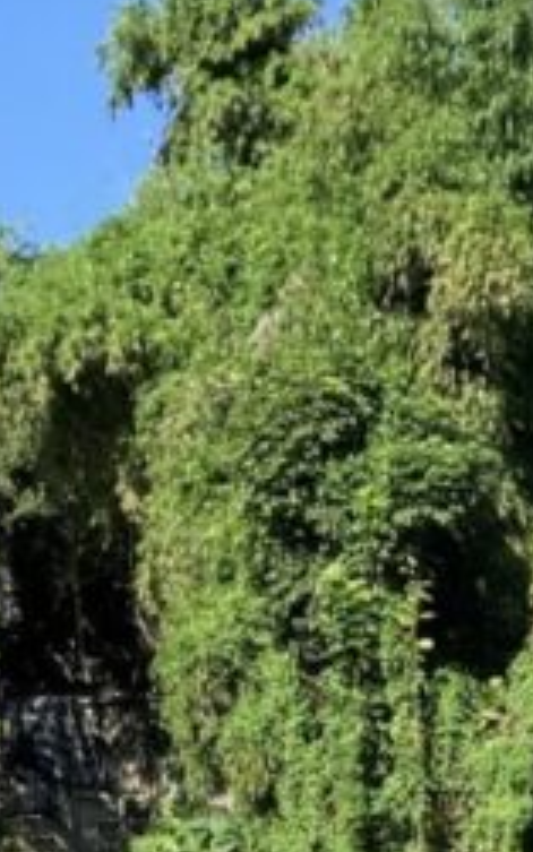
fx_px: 2811
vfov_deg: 15.8
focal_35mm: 121
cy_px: 1290
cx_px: 448
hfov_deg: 10.8
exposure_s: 1/1080
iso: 32
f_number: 1.8
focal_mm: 3.99
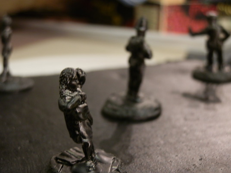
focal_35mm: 61
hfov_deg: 31.7
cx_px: 116
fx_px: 407
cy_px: 86
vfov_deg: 24.0
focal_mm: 10.99
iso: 200
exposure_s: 1/10
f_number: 3.7
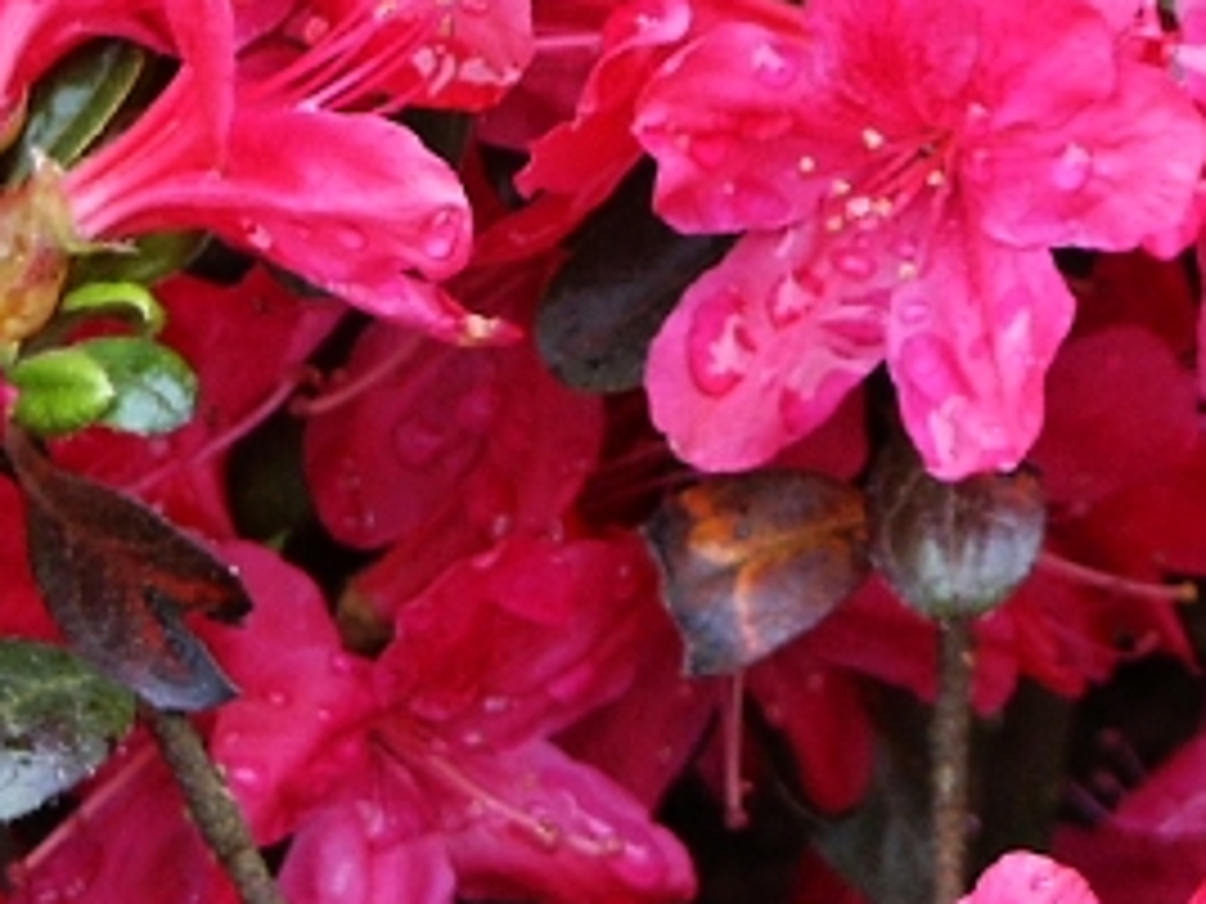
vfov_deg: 5.5
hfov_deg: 7.3
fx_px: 9372
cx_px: 1116
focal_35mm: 269
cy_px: -90
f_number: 3.6
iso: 100
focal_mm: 17.85
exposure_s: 1/90
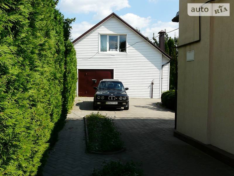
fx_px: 237
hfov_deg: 52.6
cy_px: 88
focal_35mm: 35
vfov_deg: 40.7
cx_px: 117
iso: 100
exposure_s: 1/320
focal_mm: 5.7
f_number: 5.6
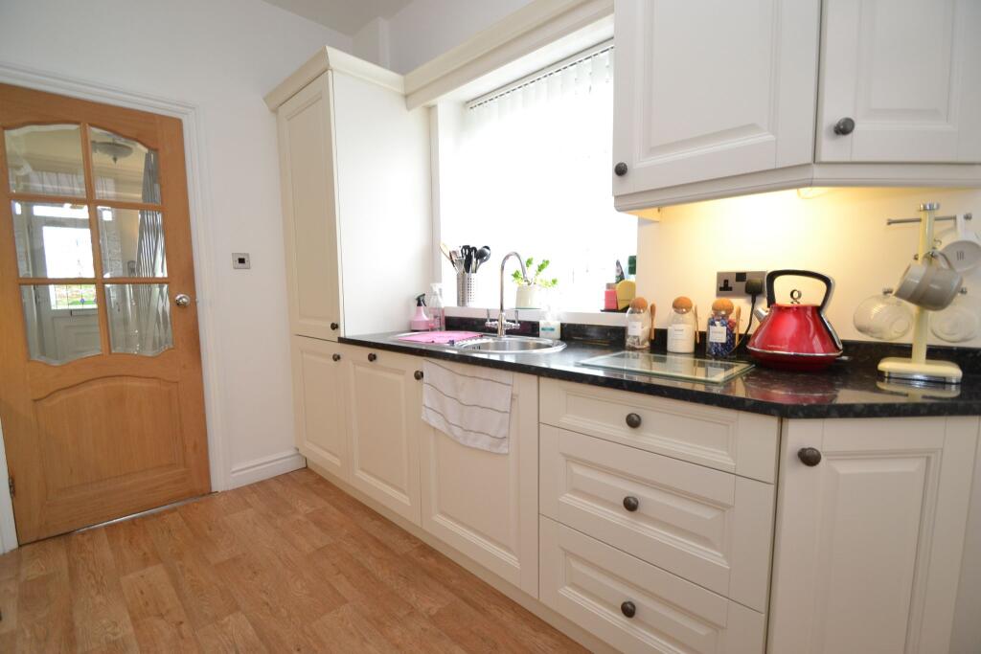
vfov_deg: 77.3
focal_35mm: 15
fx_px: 409
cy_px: 327
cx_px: 490
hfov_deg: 100.4
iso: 720
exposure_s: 1/60
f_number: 3.5
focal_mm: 10
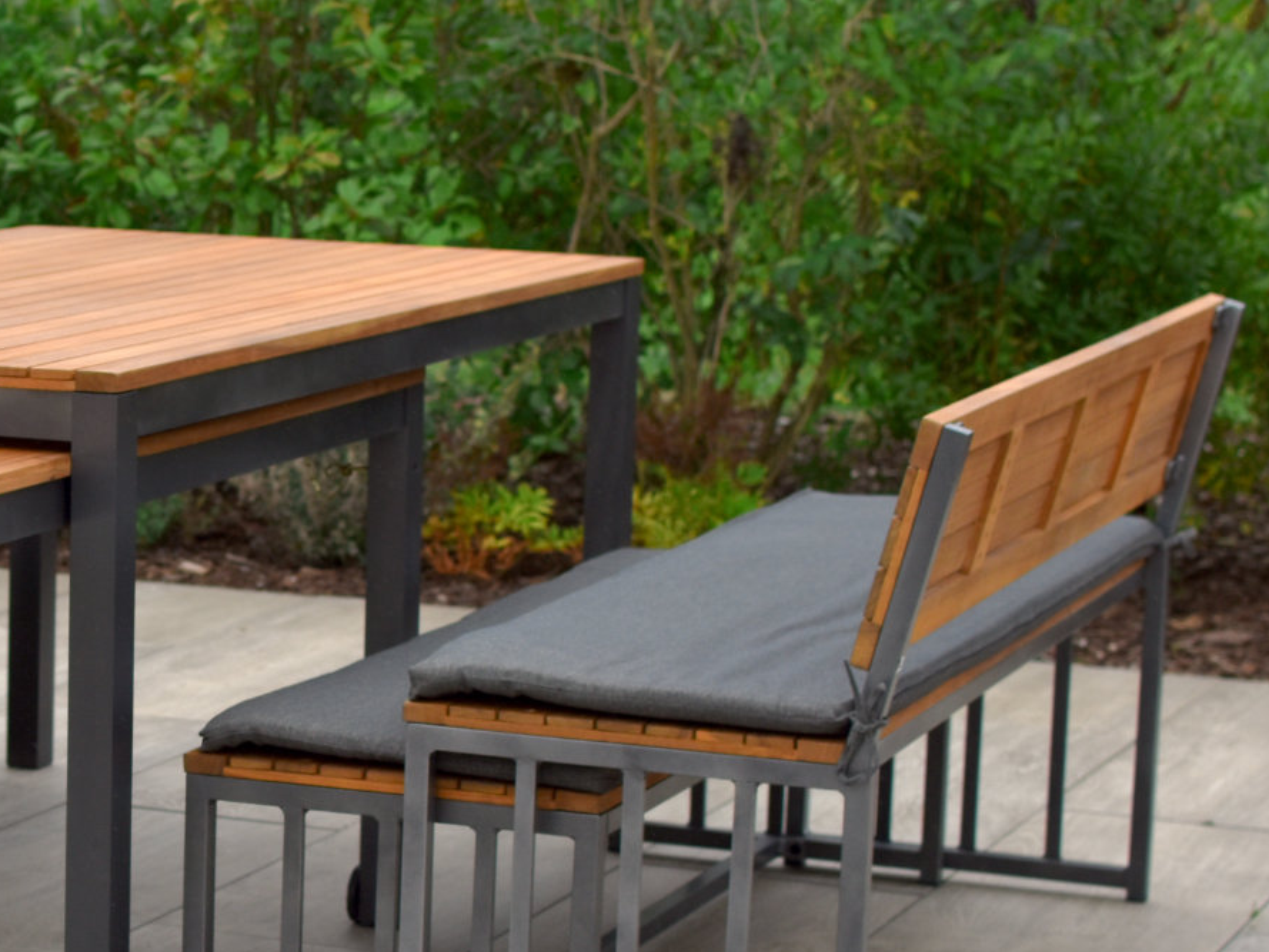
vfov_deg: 13.6
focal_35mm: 109
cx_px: -30
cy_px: 639
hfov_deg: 17.6
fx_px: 3998
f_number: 3.2
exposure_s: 1/640
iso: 125
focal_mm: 35
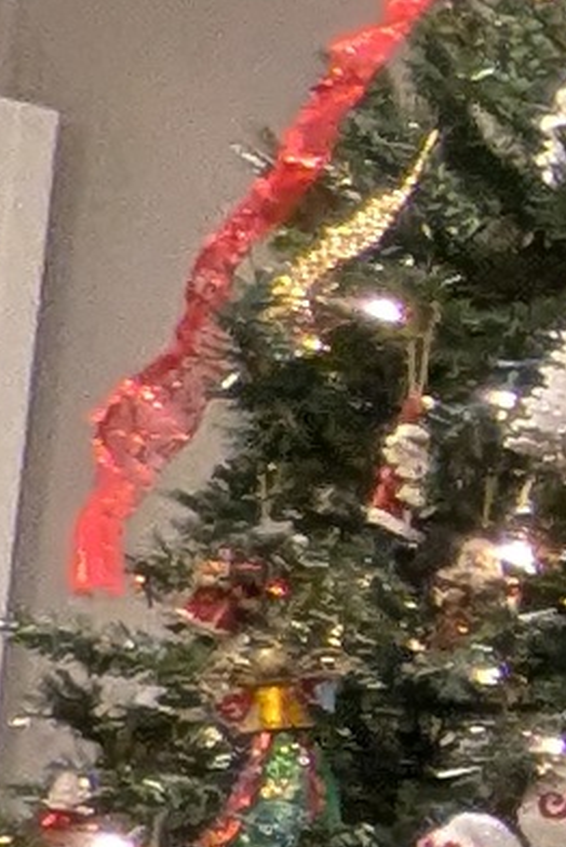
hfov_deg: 4.4
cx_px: 3910
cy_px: 1147
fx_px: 4025
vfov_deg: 11.6
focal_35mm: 171
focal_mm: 2.35
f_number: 2.2
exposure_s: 1/24
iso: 312
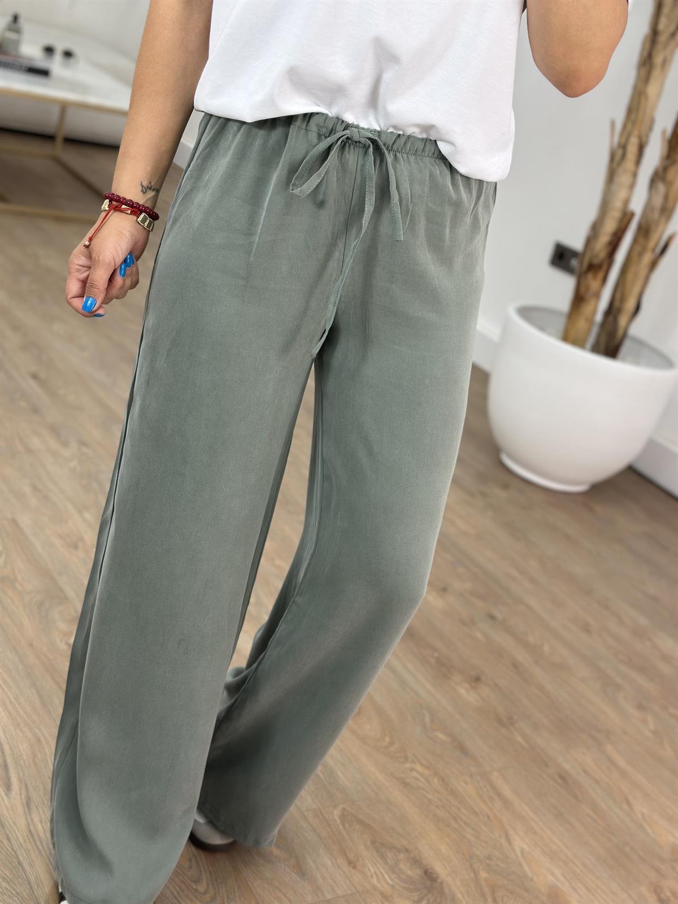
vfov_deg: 39.7
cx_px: 339
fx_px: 1254
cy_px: 452
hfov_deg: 30.3
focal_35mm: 48
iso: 64
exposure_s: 1/100
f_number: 1.78
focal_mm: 6.86
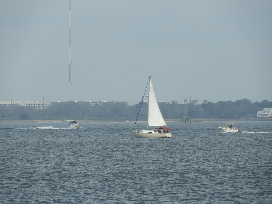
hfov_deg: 3.6
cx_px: 136
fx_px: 4322
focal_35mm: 550
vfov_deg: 2.7
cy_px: 102
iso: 100
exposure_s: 1/640
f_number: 5.6
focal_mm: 98.5
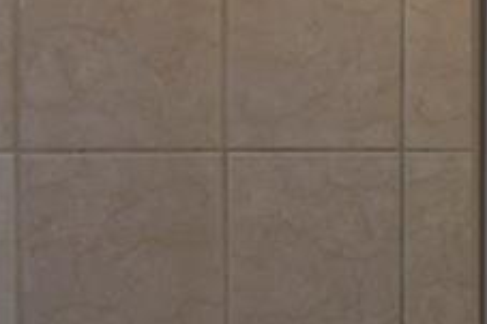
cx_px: 1339
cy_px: 234
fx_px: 1575
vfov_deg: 11.7
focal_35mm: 117
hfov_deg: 12.0
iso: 400
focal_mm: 11
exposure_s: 1/125
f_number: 5.6
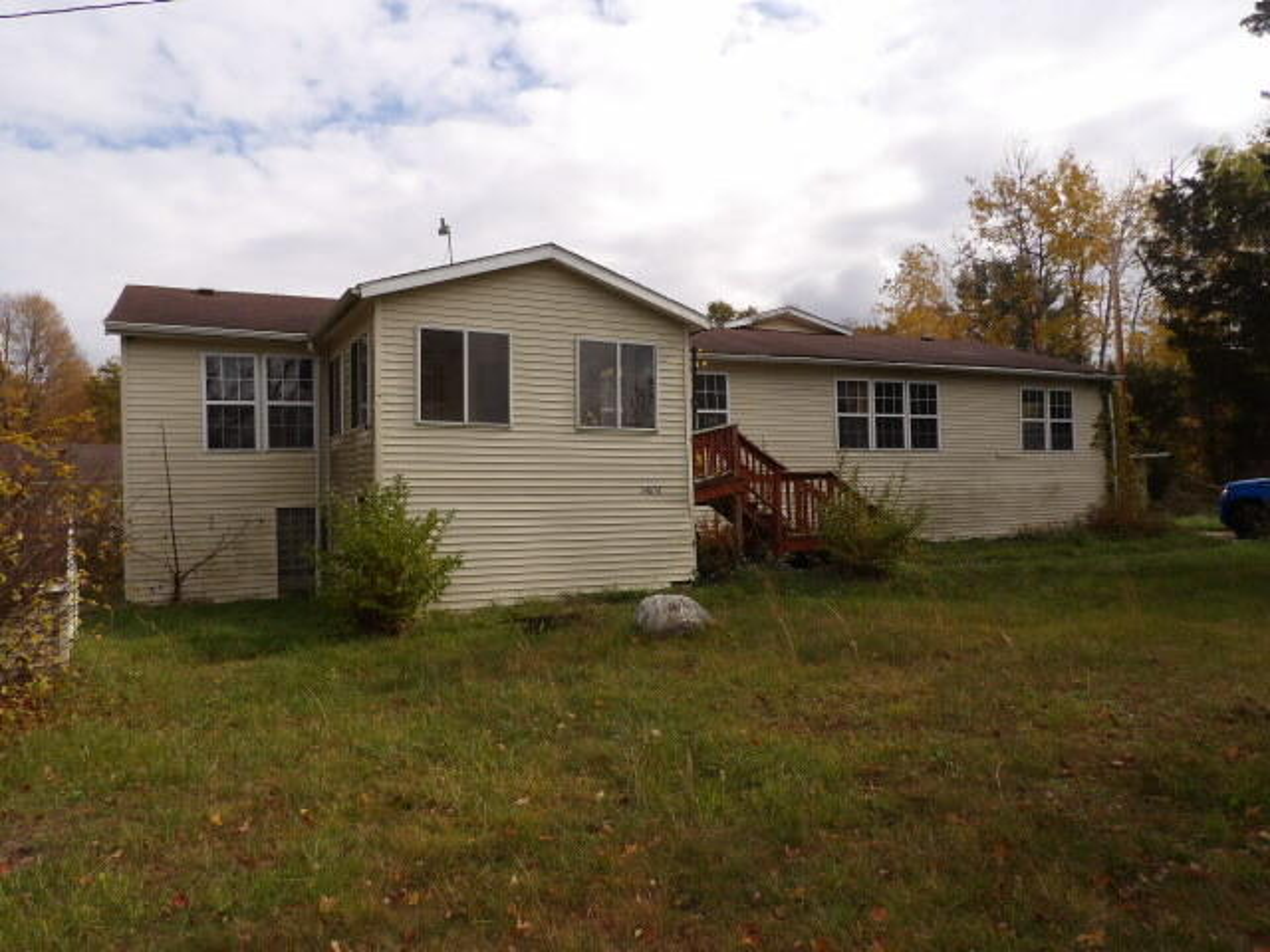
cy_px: 476
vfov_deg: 56.8
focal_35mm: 24
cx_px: 635
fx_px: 881
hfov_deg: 71.6
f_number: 4.6
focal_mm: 4.3
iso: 100
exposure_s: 1/605
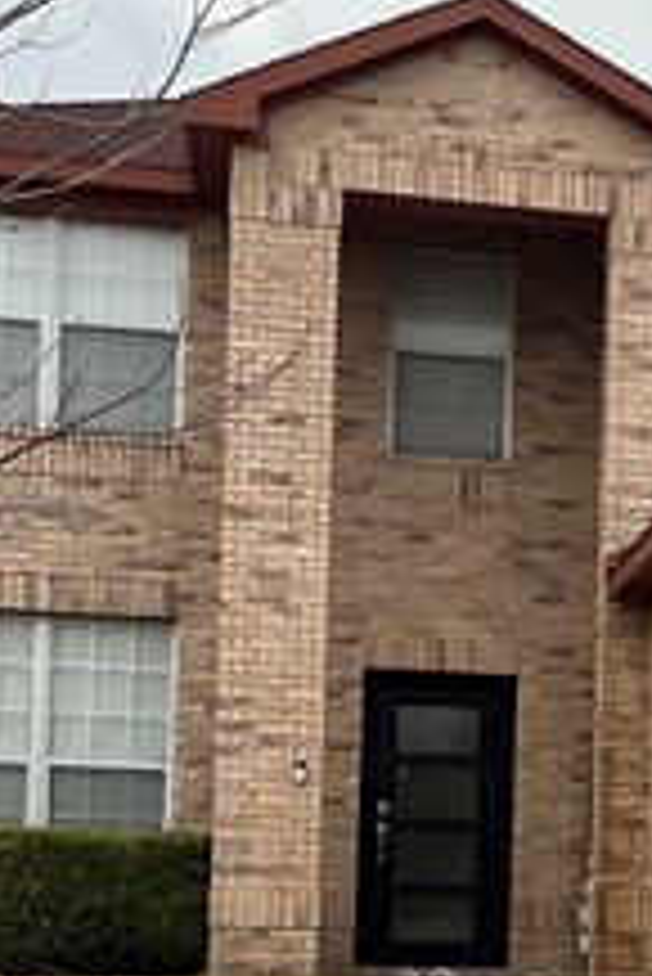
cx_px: 818
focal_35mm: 83
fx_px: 2251
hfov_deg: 15.8
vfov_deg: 23.8
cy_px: 879
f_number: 1.6
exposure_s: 1/506
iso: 50
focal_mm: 5.1
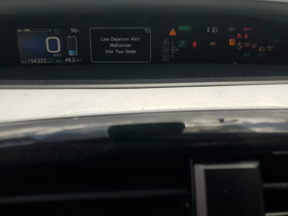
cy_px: 108
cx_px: 144
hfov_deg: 67.3
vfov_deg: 53.1
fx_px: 216
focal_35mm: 26
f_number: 1.5
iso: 50
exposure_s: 1/1111
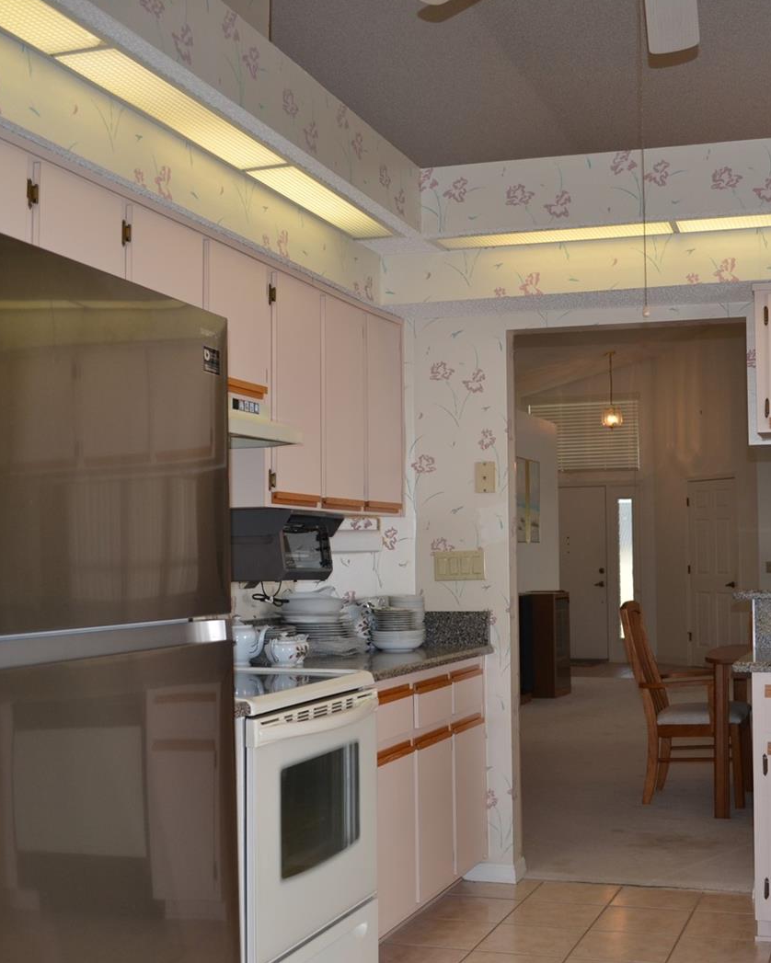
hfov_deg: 34.5
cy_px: 483
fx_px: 1226
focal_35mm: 43
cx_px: 525
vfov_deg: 42.9
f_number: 4
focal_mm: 20
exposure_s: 1/125
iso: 140
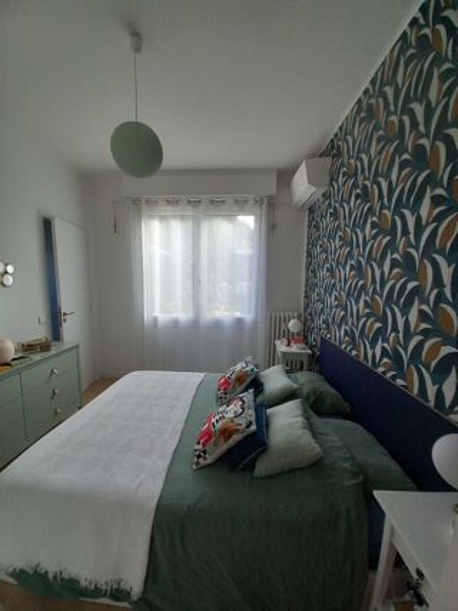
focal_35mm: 13
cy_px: 306
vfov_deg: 106.2
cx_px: 229
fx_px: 229
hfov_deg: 89.9
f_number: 2.2
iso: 125
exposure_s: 1/100
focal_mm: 1.13
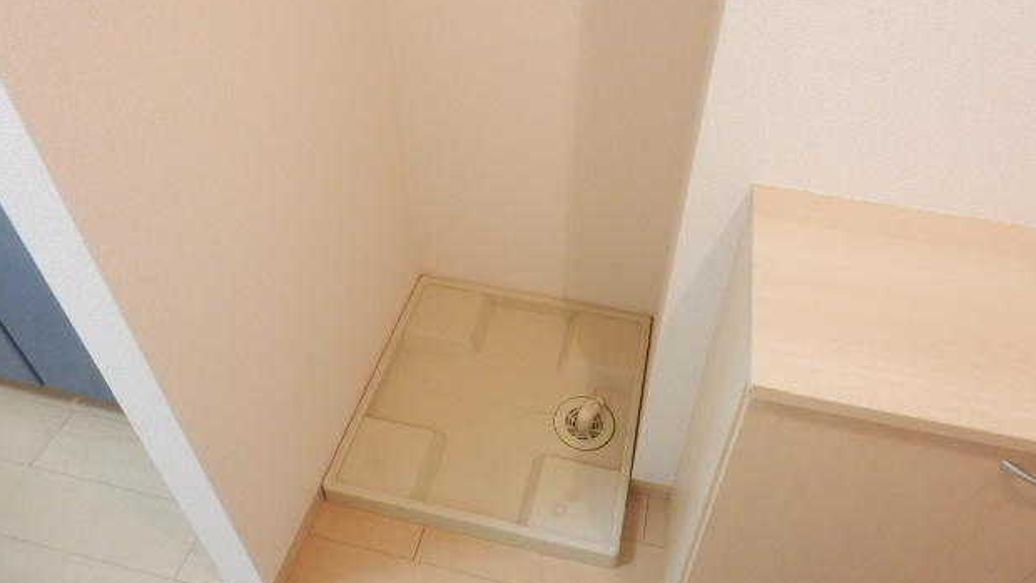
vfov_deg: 42.3
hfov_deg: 69.8
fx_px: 742
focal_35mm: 27
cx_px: 530
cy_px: 192
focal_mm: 4.2
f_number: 3
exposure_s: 1/20
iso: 800
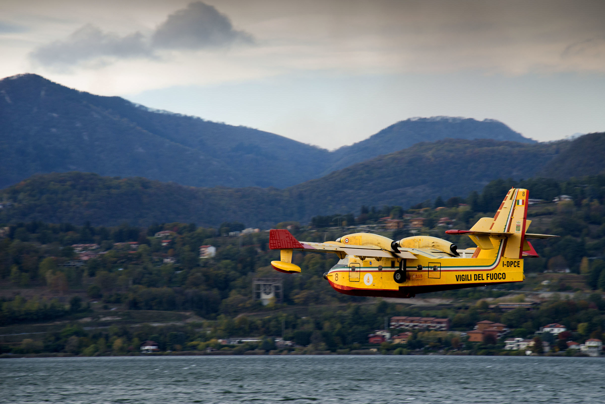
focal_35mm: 120
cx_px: 302
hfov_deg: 17.1
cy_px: 202
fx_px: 2017
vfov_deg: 11.4
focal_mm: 120
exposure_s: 1/125
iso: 640
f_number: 5.6
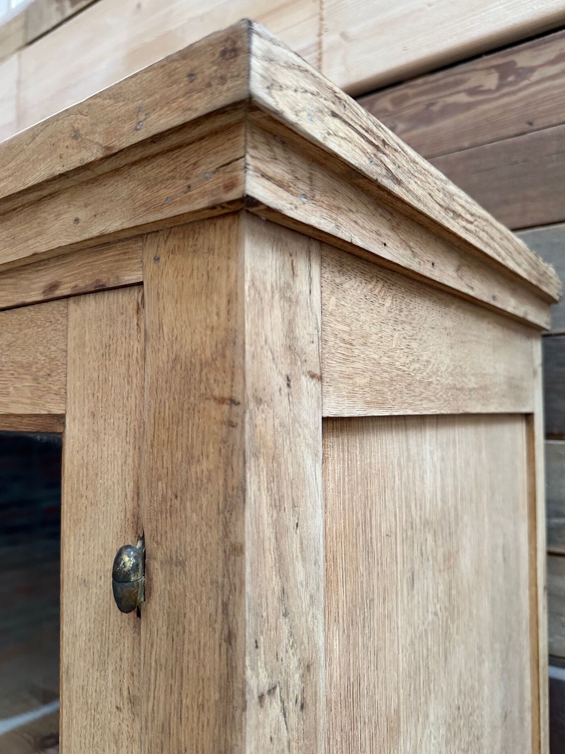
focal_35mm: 26
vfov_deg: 67.3
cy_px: 380
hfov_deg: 53.1
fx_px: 566
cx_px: 285
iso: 250
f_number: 1.78
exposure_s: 1/85
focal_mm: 6.86
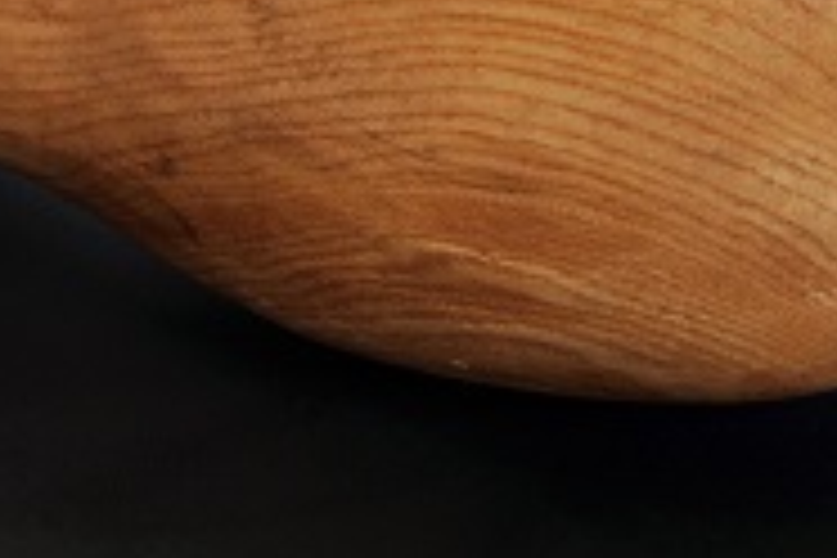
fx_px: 9067
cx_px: -36
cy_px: -164
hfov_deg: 5.3
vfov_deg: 3.5
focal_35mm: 390
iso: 400
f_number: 20
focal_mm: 85
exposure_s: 1/160
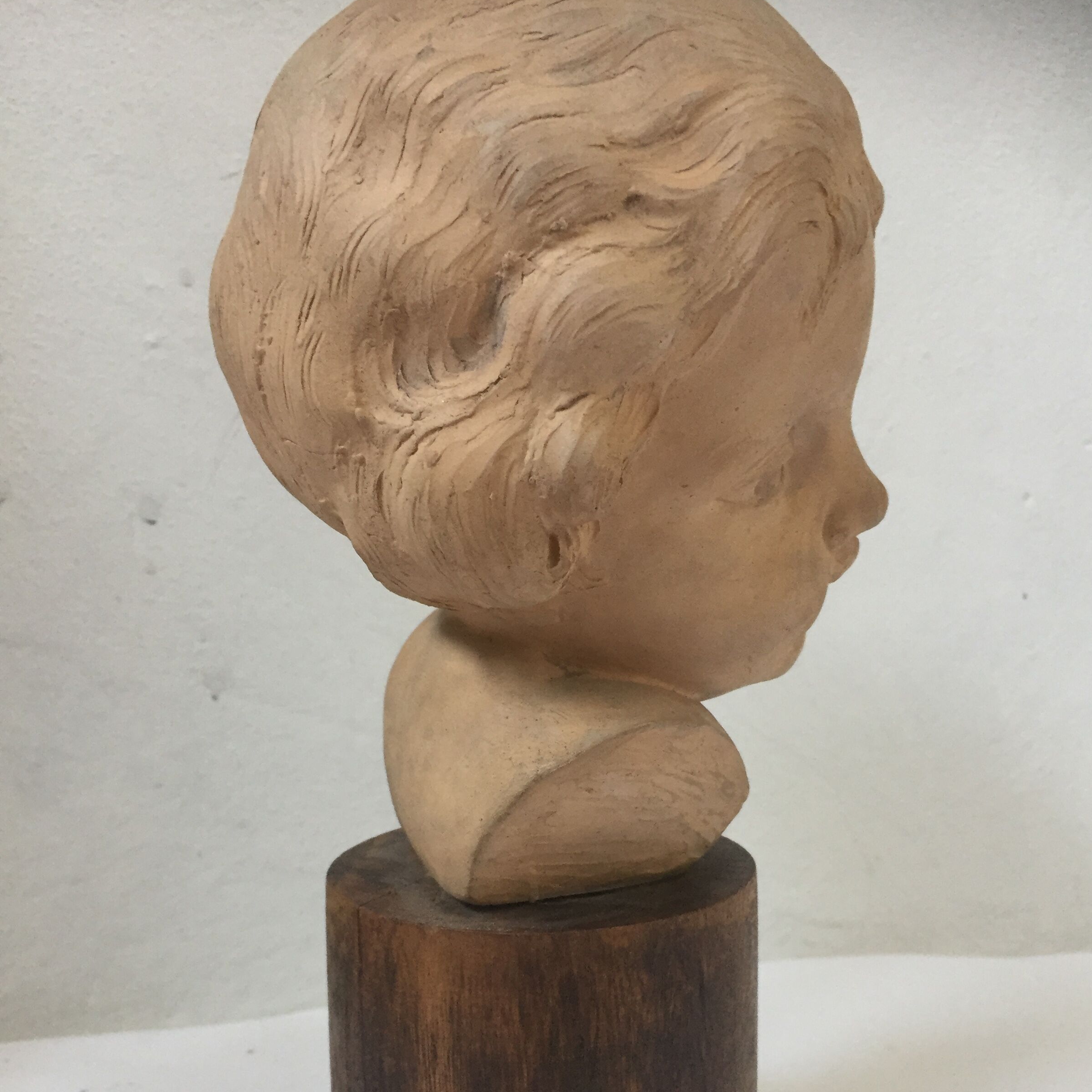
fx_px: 1249
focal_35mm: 35
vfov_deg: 46.4
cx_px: 558
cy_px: 734
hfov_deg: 47.2
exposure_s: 1/33
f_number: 2.2
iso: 160
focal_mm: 4.15
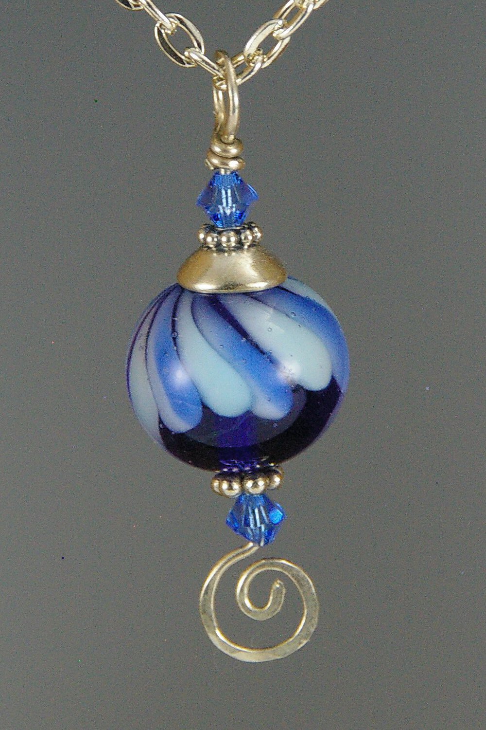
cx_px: 243
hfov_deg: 6.2
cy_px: 365
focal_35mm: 222
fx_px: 4495
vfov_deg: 9.3
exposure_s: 1/125
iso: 1600
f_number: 16
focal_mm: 148
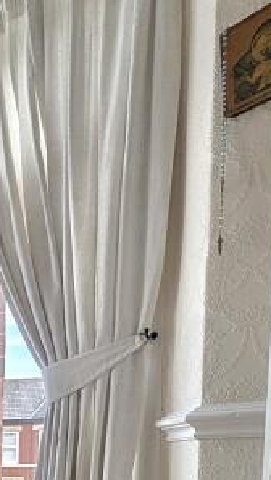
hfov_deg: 16.9
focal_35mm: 38
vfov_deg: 44.7
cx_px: -329
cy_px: 481
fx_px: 485
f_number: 2.2
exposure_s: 1/816
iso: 49
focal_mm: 1.95
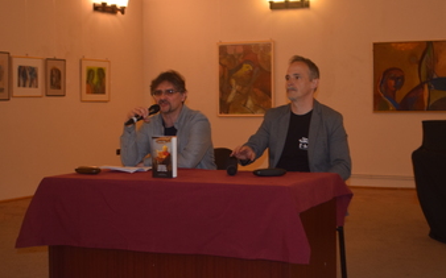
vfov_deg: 20.7
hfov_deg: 32.7
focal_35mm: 63
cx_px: 229
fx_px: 761
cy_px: 126
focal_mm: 35
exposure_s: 1/60
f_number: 5
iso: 800
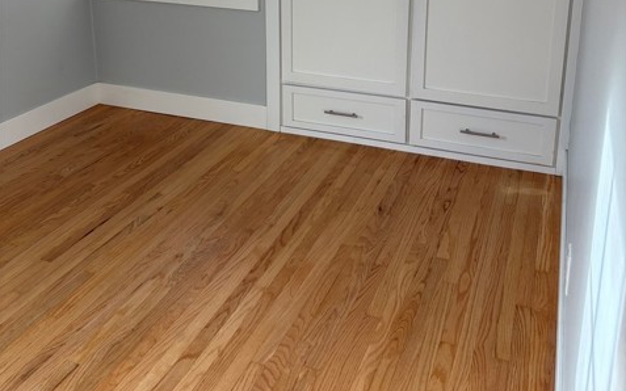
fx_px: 631
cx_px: 314
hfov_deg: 52.8
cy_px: 26
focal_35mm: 37
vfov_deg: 32.4
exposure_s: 1/120
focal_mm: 5.96
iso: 125
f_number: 1.6
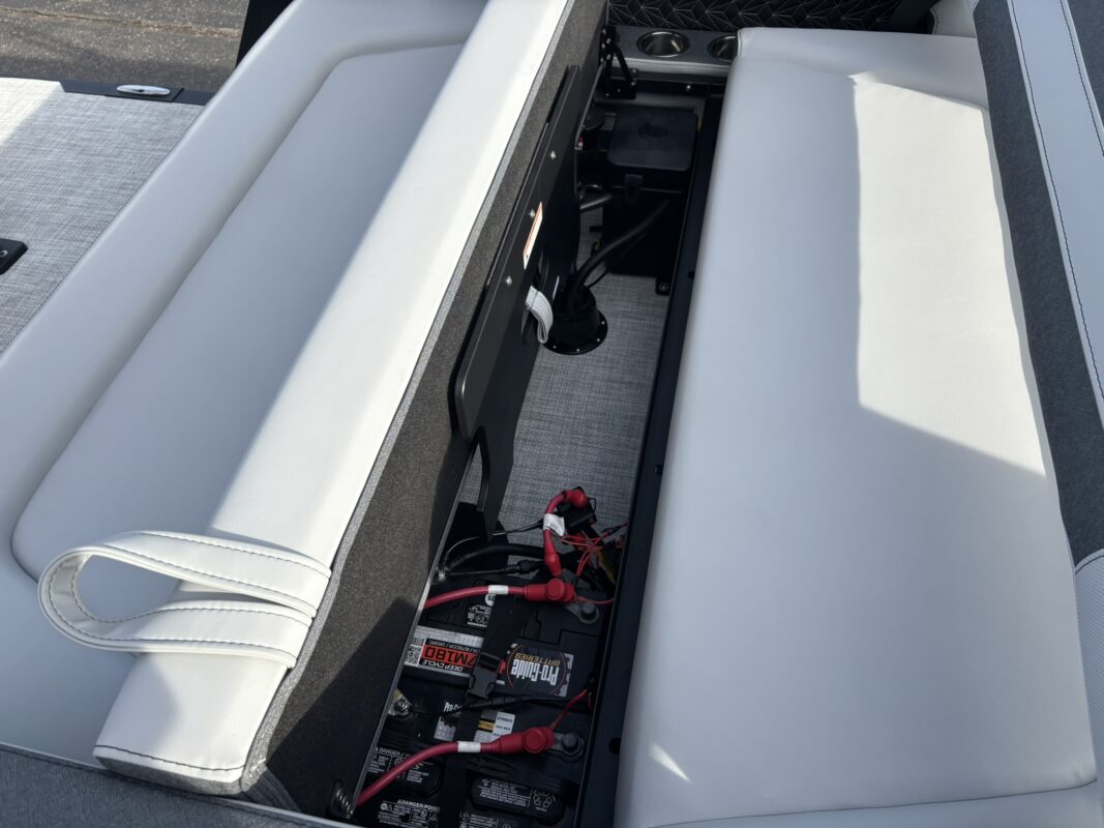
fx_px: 829
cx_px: 552
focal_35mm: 26
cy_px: 414
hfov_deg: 67.3
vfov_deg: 53.1
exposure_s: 1/1667
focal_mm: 5.96
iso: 50
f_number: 1.6
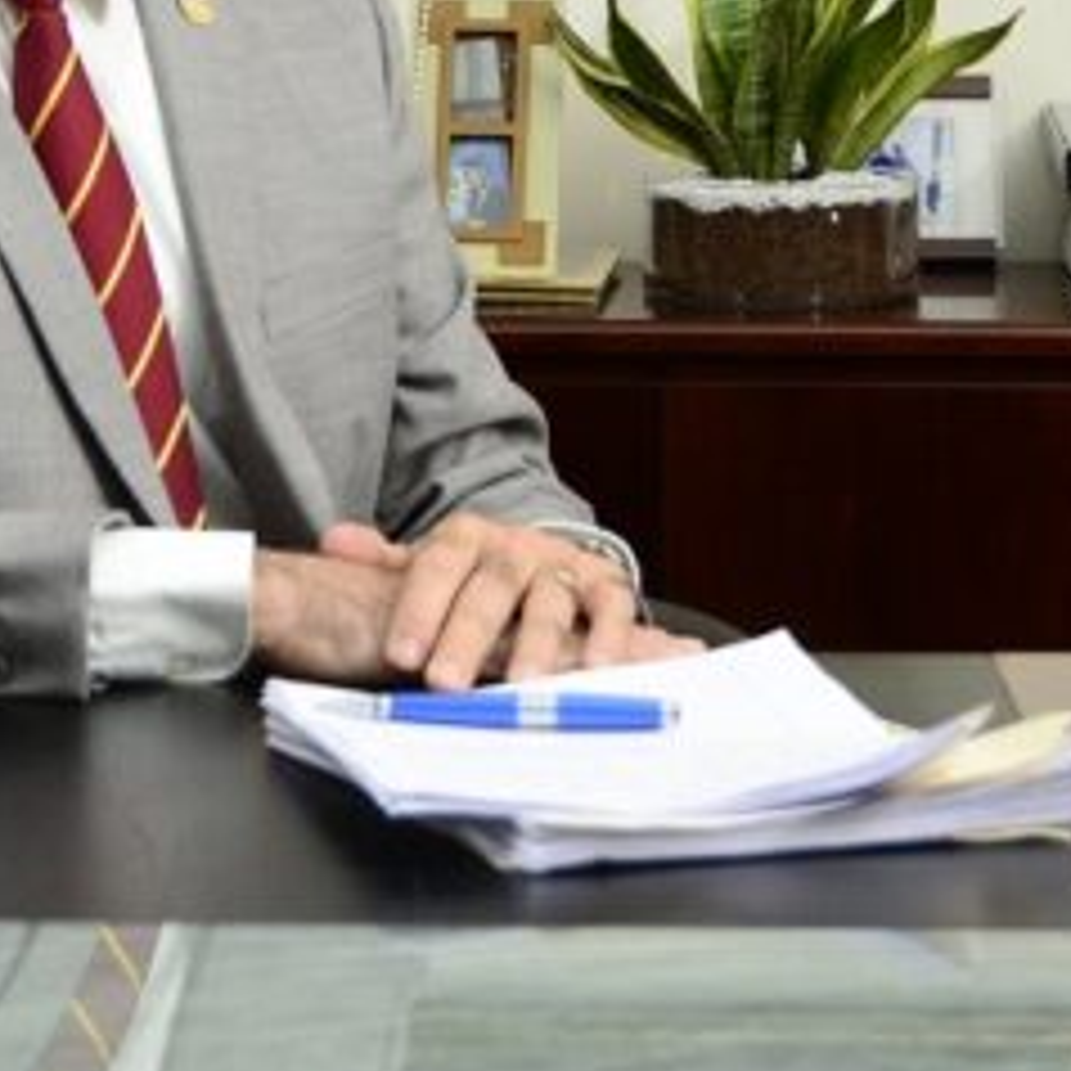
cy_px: -180
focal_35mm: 140
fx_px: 4887
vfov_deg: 12.2
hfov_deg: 12.5
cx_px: 315
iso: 250
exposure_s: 1/125
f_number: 4
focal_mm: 29
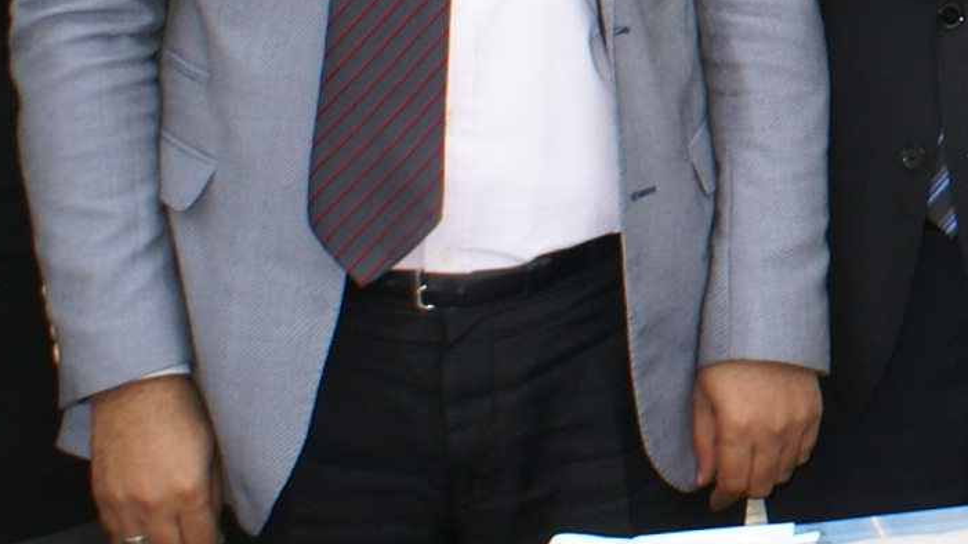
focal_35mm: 117
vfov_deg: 10.0
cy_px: -283
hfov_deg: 16.1
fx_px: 3003
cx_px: 1610
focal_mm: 18
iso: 100
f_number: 5.6
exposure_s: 1/125
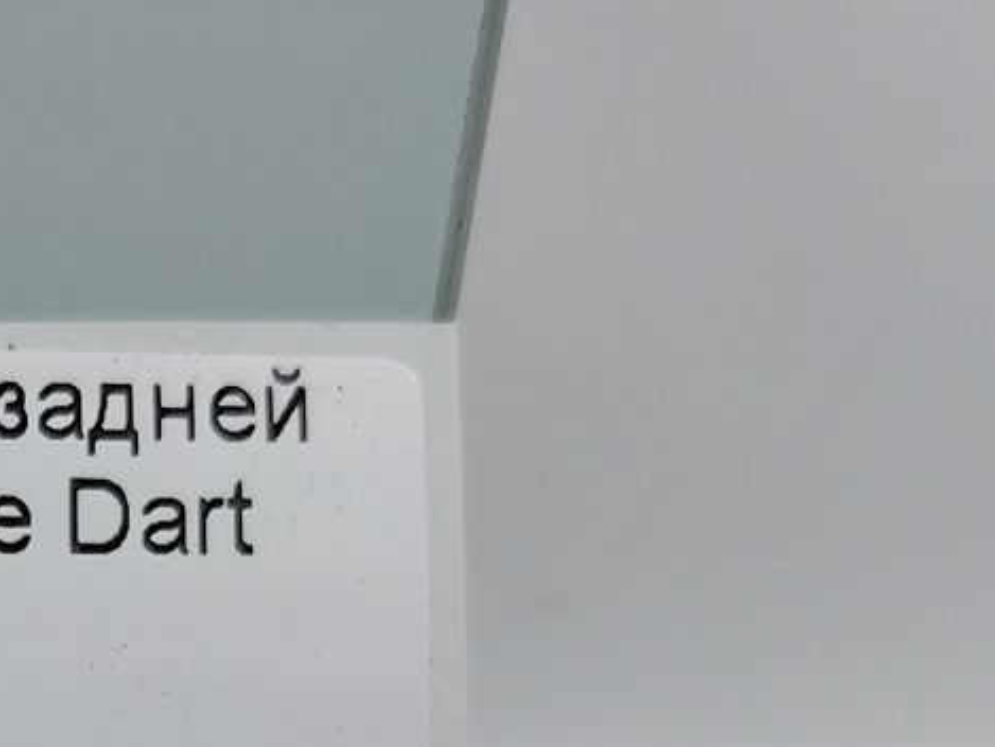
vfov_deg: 19.0
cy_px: 997
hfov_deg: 24.5
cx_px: -234
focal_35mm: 71
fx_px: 2041
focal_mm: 5.23
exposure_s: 1/50
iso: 64
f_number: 1.8
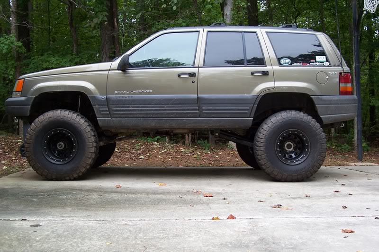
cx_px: 190
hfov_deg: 46.4
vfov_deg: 31.9
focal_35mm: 42
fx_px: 442
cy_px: 126
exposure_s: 1/90
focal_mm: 7
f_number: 3
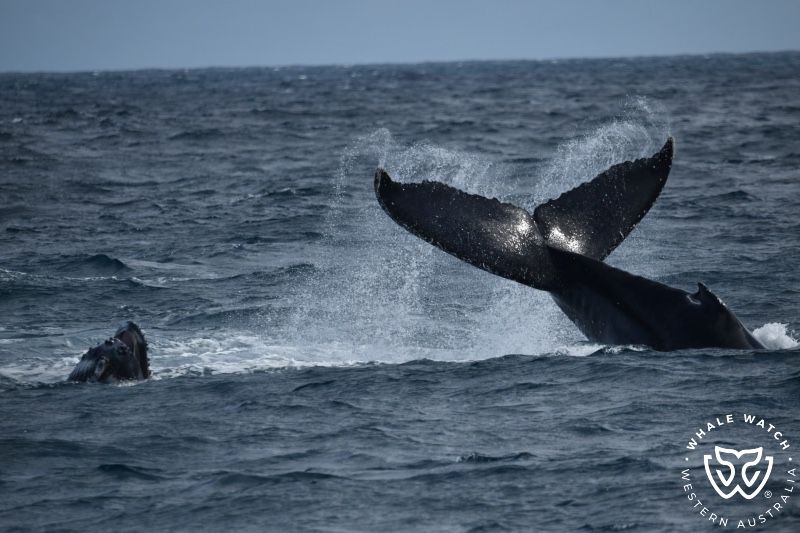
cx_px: 400
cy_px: 266
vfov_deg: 3.1
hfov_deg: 4.6
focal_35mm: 450
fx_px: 9997
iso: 800
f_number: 6
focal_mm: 450
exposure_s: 1/8000
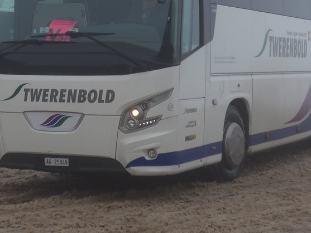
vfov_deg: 13.0
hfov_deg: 17.5
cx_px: 84
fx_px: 1006
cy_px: -7
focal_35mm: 112
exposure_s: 1/640
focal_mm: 10.7
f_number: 3.3
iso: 80
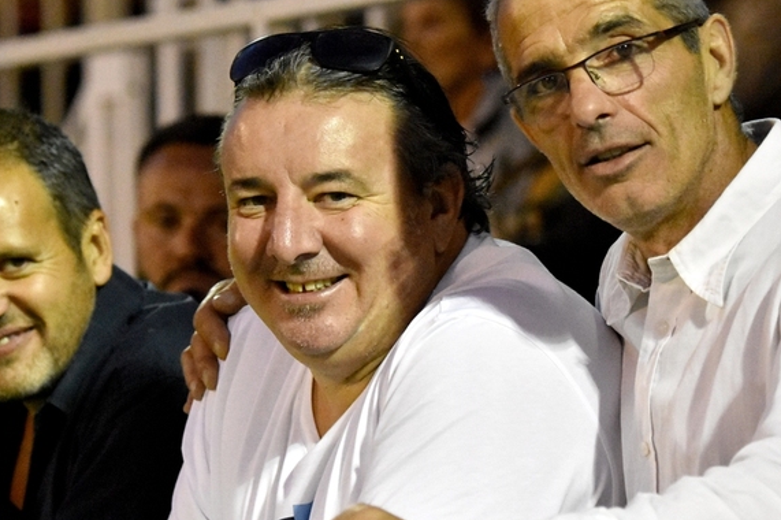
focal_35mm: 368
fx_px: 7972
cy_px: 270
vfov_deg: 3.7
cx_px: 376
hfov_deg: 5.6
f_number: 5
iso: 6400
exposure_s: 1/500
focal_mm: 175
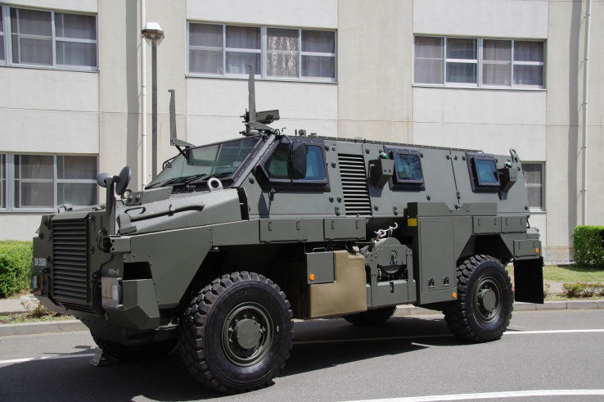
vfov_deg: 34.2
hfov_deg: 49.6
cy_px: 201
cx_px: 302
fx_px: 654
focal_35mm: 39
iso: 200
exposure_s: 1/160
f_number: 9
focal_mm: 26
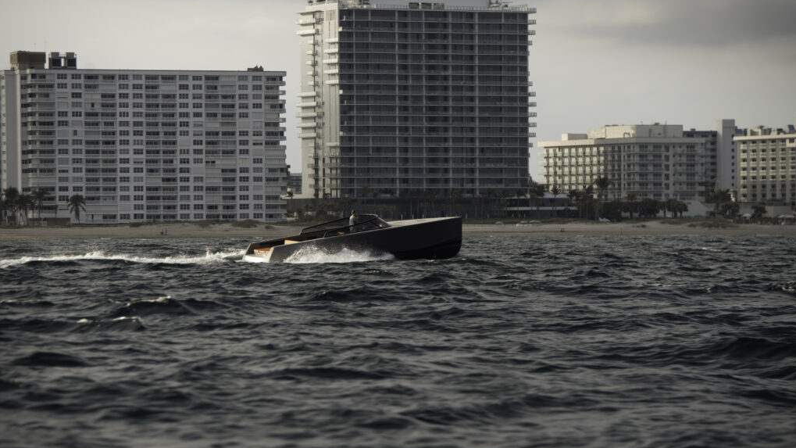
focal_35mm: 200
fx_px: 4221
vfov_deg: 6.1
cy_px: 222
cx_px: 399
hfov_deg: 10.8
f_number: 5
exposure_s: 1/250
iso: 100
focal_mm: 190
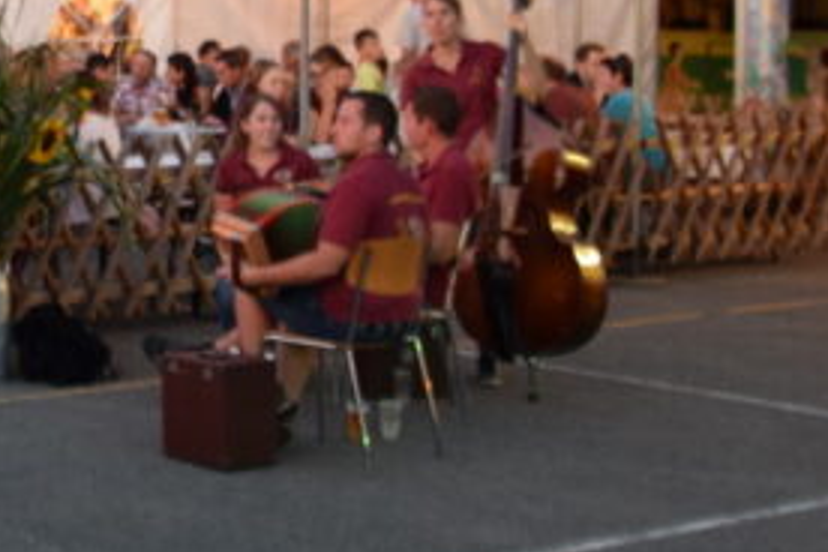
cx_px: -144
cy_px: 87
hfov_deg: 19.3
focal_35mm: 100
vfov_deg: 13.6
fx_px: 2300
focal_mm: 24
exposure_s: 1/13
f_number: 3.8
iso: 800
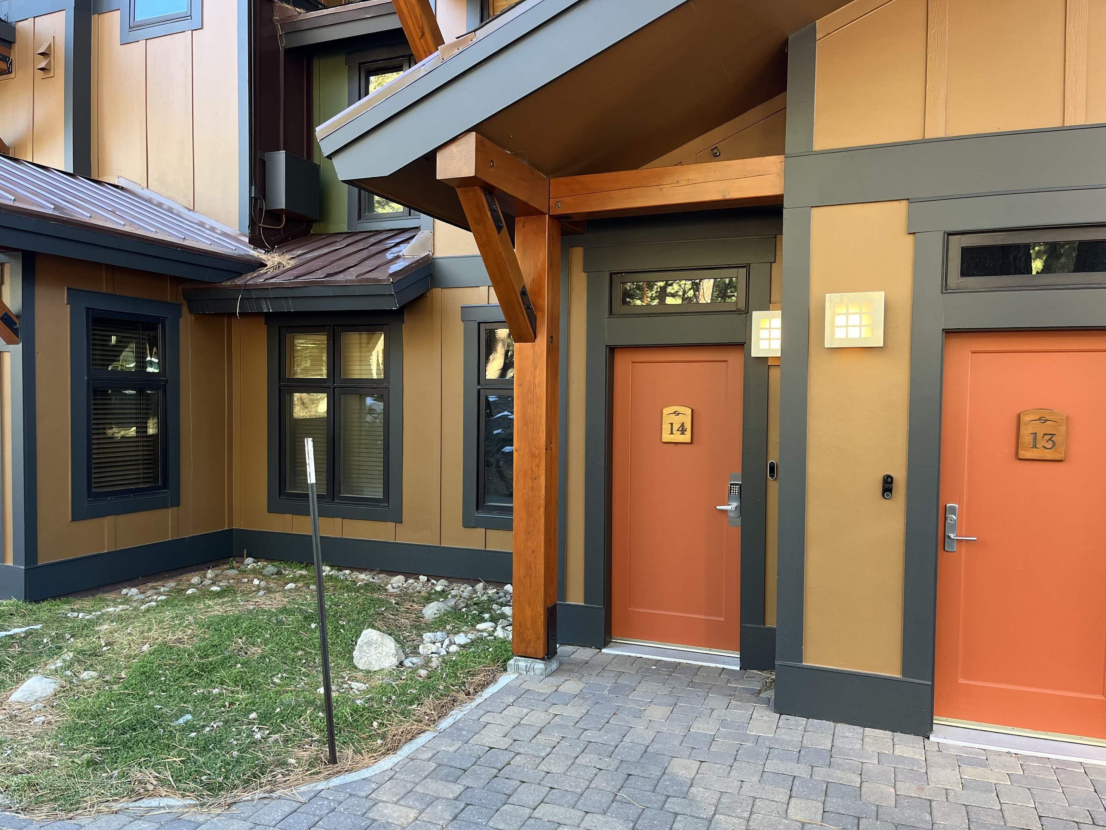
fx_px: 863
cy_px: 429
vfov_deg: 51.4
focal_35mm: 27
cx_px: 536
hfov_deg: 65.3
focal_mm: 5.1
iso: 125
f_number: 1.6
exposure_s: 1/121
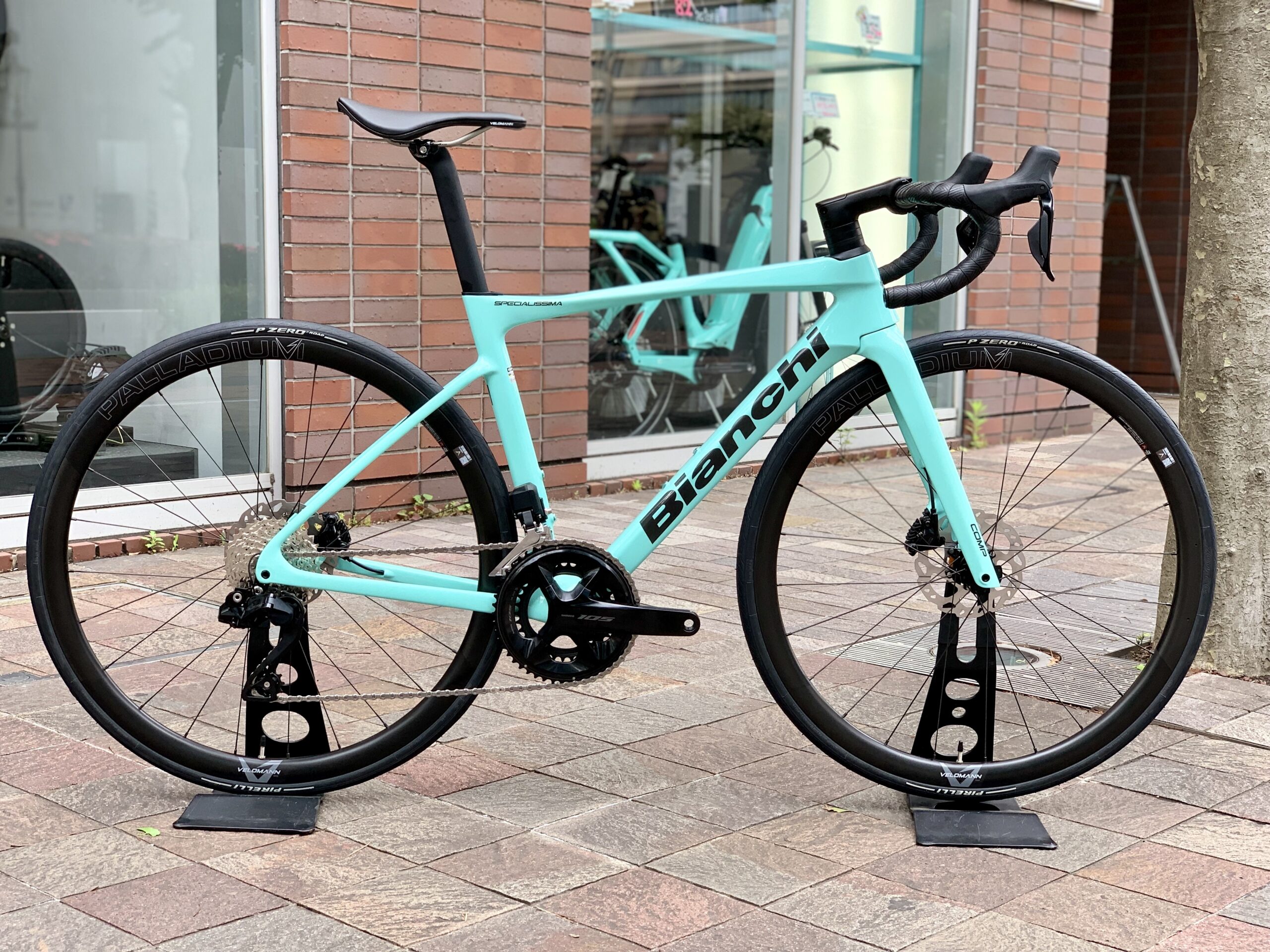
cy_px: 476
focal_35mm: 52
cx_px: 635
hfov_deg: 36.8
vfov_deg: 28.0
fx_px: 1908
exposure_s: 1/122
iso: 32
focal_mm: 6
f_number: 2.4
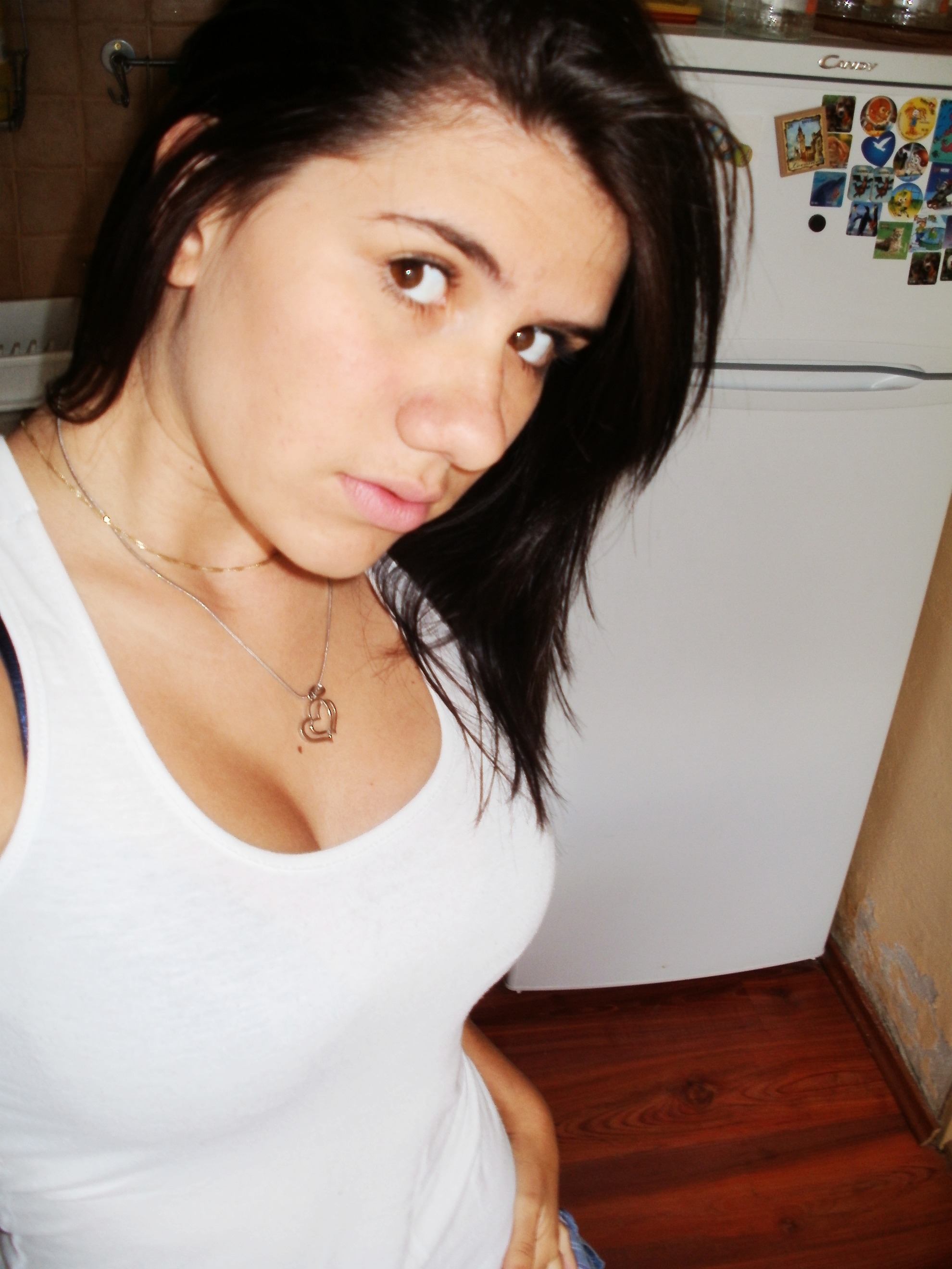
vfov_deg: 51.4
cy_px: 634
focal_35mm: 36
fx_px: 1320
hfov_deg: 39.7
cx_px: 476
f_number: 3.5
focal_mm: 6.3
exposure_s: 1/30
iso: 100
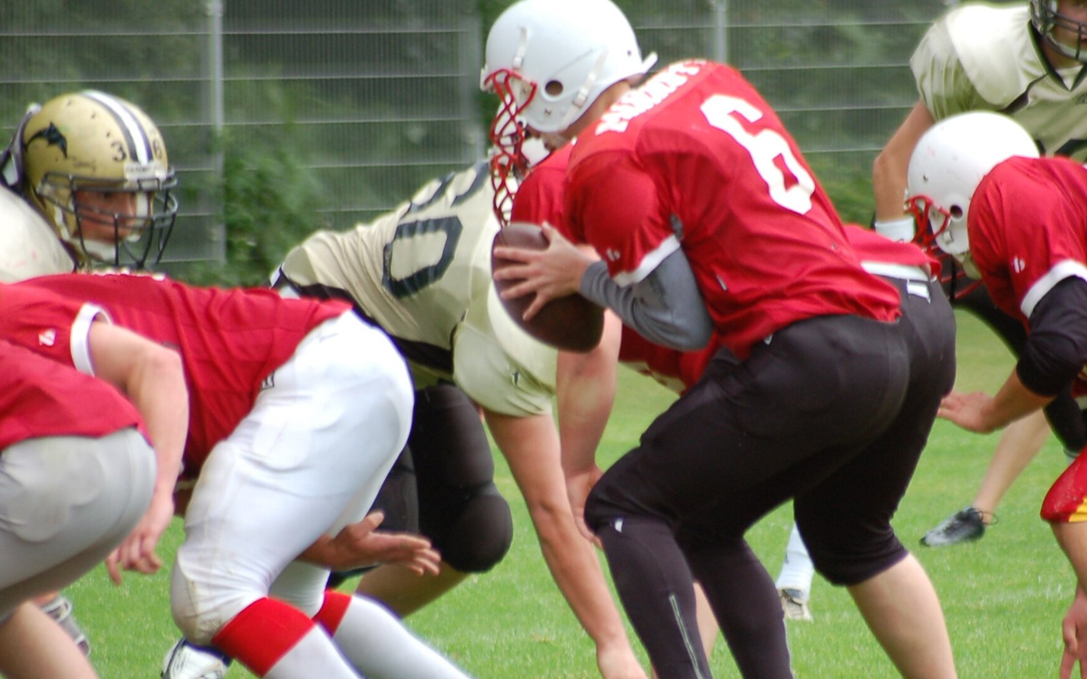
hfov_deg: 3.6
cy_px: 408
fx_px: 17211
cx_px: 648
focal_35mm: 581
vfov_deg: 2.3
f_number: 5.6
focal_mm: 300
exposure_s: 1/640
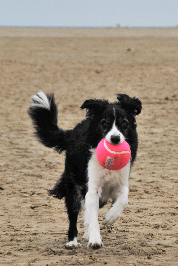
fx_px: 1332
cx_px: 89
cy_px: 133
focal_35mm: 180
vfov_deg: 11.4
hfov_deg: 7.6
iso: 100
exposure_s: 1/640
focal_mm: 120
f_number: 6.3
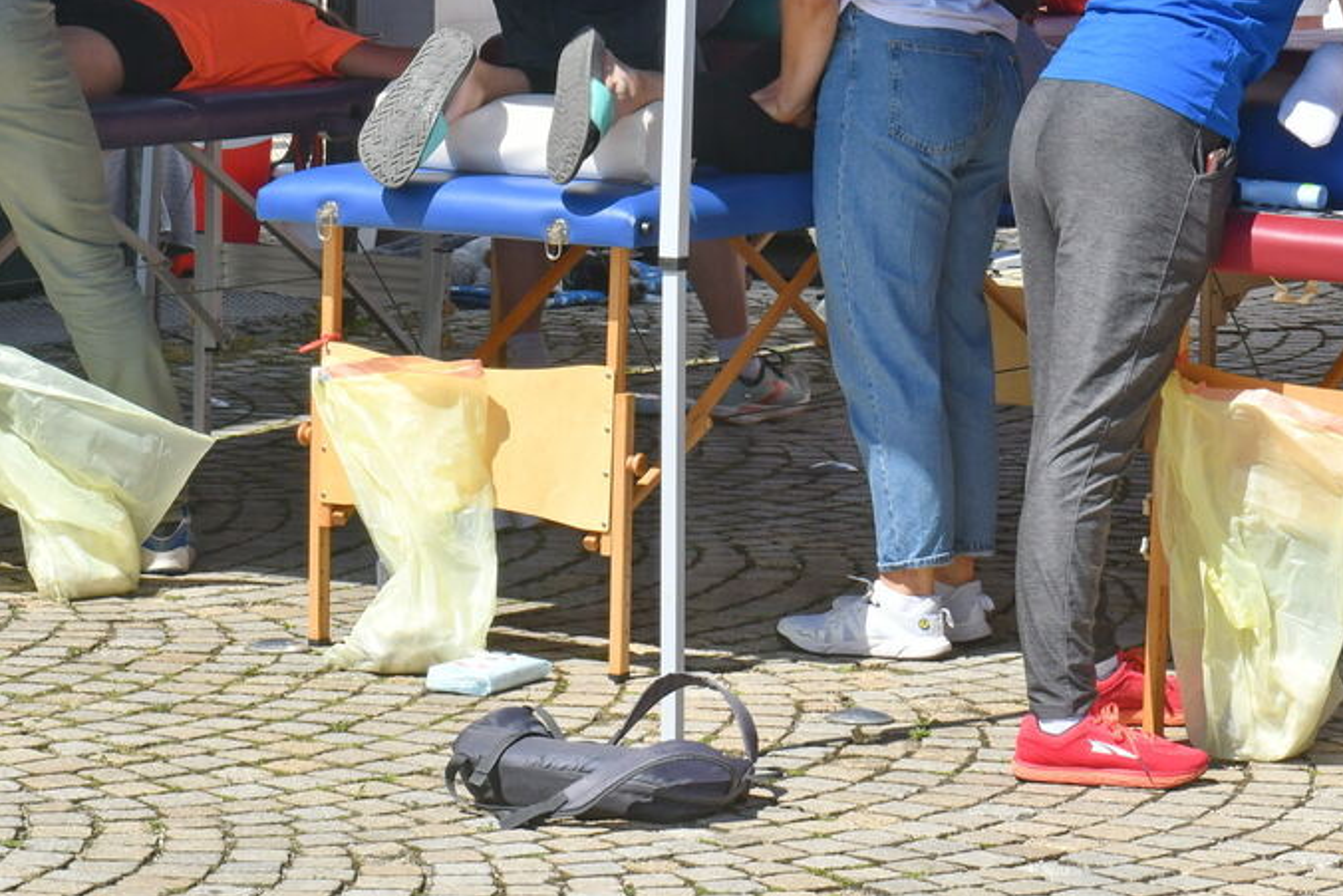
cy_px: 119
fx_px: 6156
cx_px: 681
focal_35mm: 165
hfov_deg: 12.4
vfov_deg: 8.3
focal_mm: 62
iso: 320
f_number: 11
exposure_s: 1/250
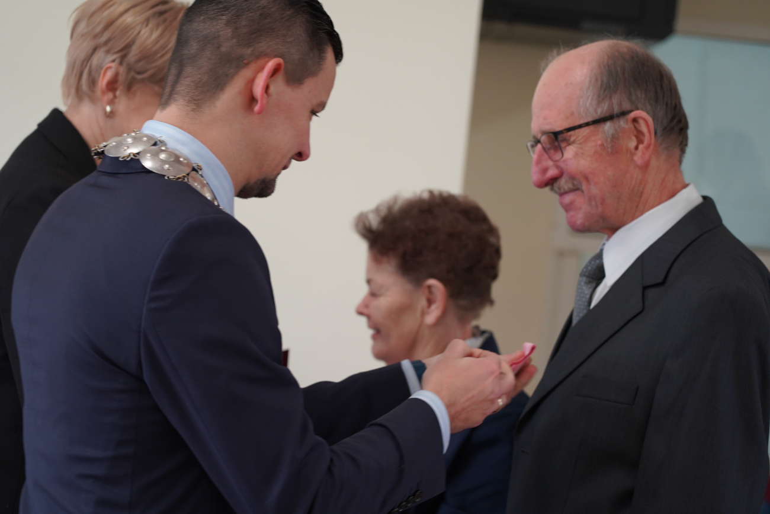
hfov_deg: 19.5
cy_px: 257
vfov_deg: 13.0
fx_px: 2246
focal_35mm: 105
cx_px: 385
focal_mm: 105
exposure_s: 1/160
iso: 1250
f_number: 4
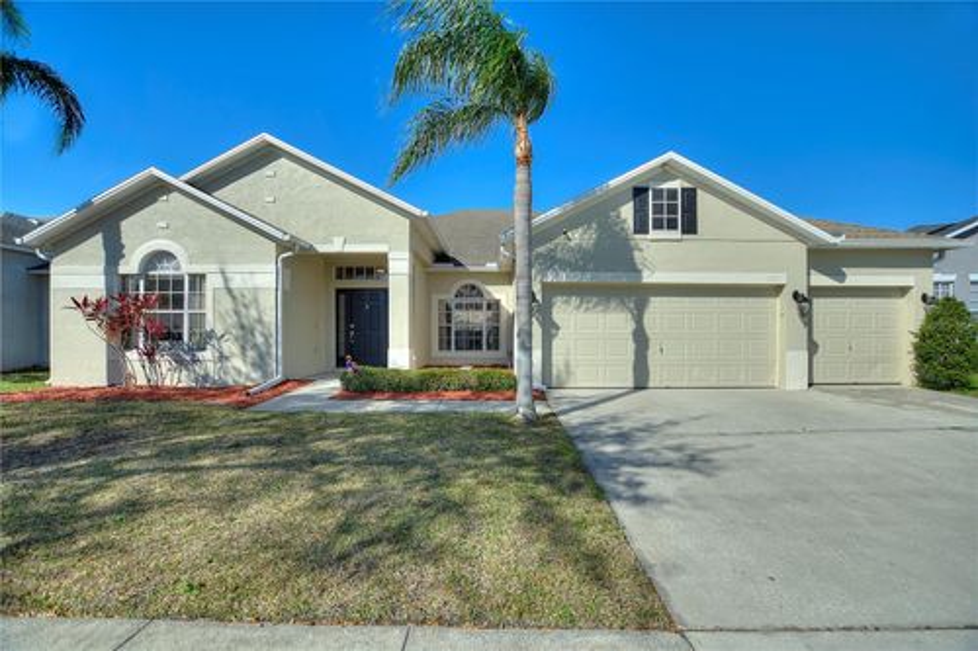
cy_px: 326
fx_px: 407
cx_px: 489
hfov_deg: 100.4
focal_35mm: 15
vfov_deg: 77.3
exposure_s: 1/500
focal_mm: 10
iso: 100
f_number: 4.5
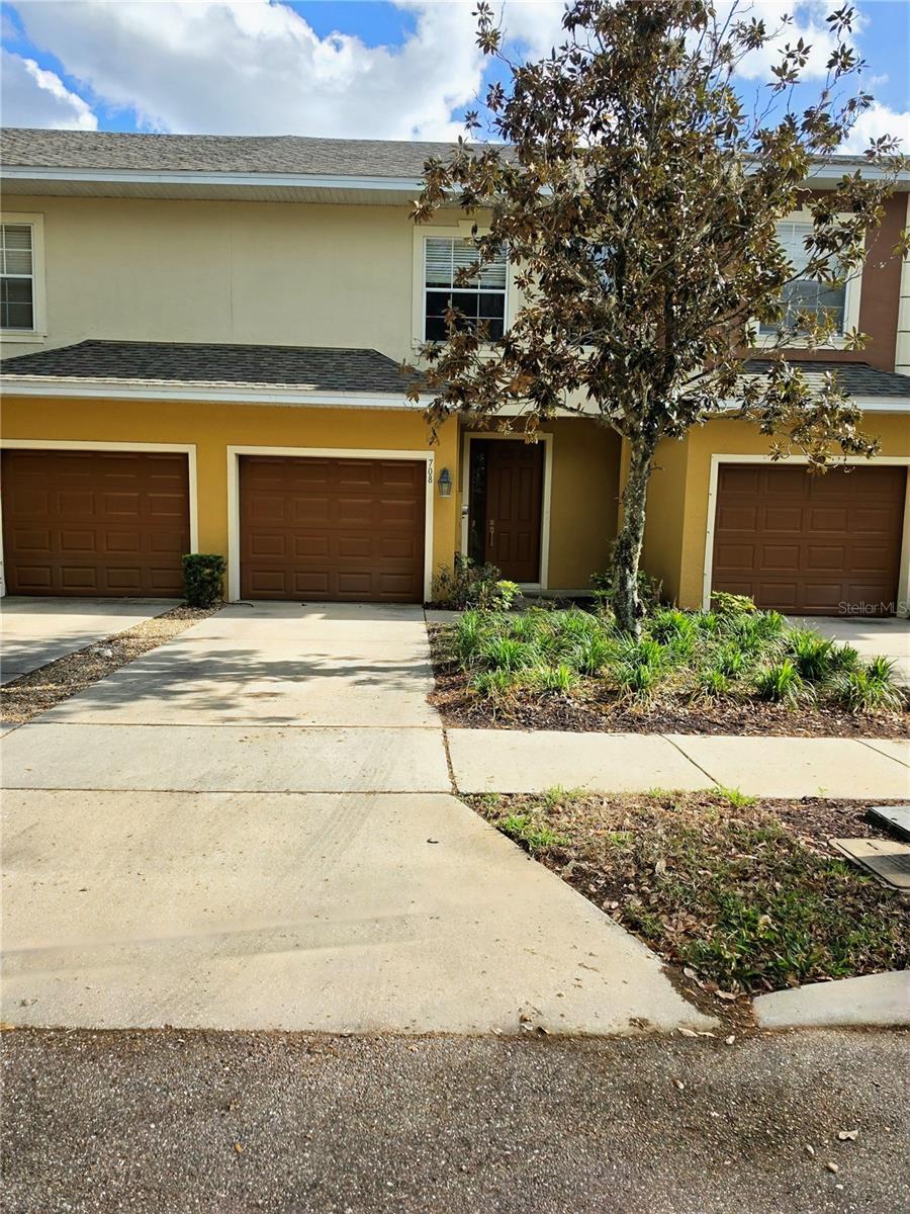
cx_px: 455
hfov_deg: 58.9
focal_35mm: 23
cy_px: 607
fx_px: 806
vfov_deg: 73.9
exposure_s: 1/5000
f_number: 1.4
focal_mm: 6.5
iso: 64
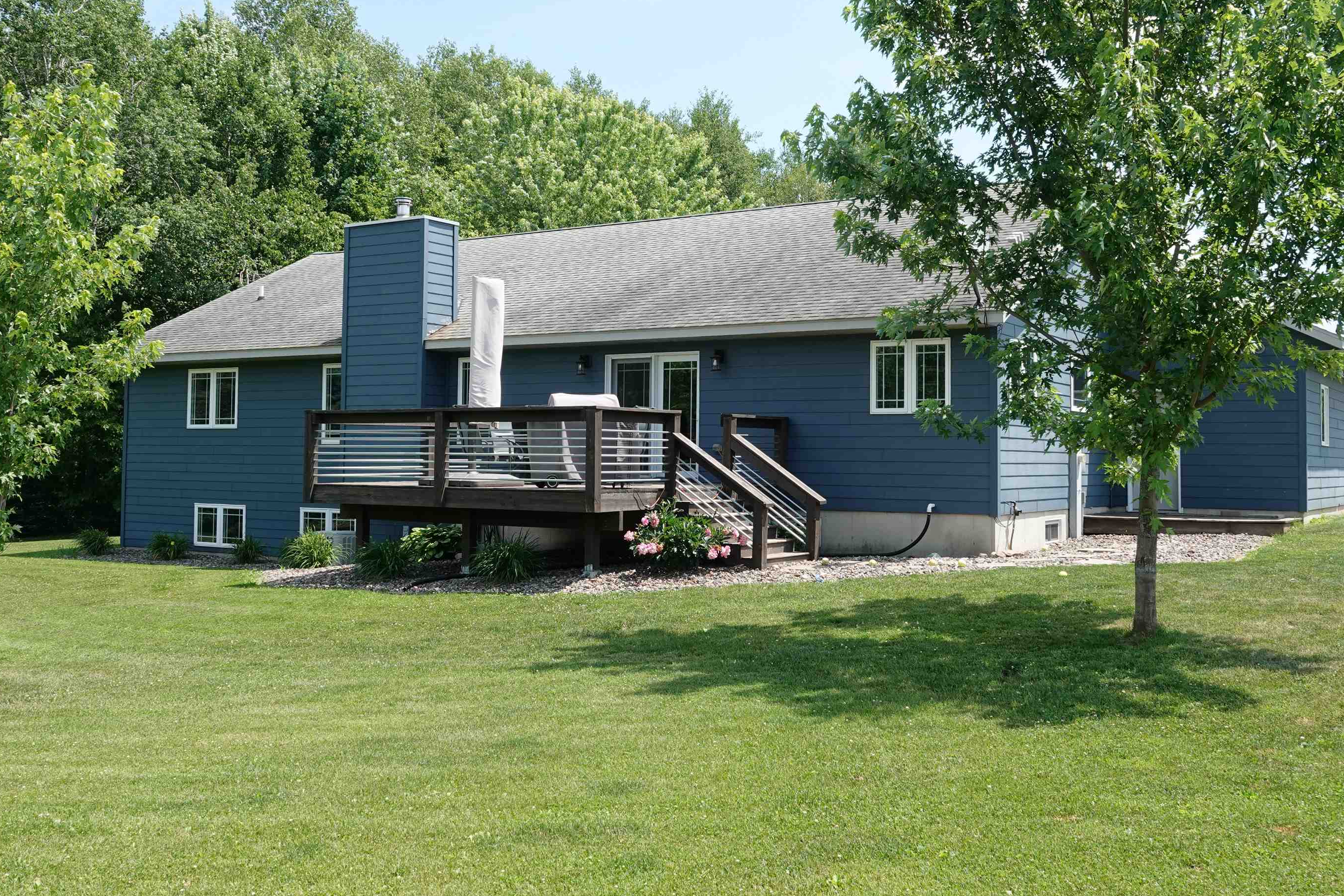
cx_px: 682
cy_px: 393
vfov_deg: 37.8
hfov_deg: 54.4
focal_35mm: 35
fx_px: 1307
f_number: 4
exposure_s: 1/400
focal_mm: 11.26
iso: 100
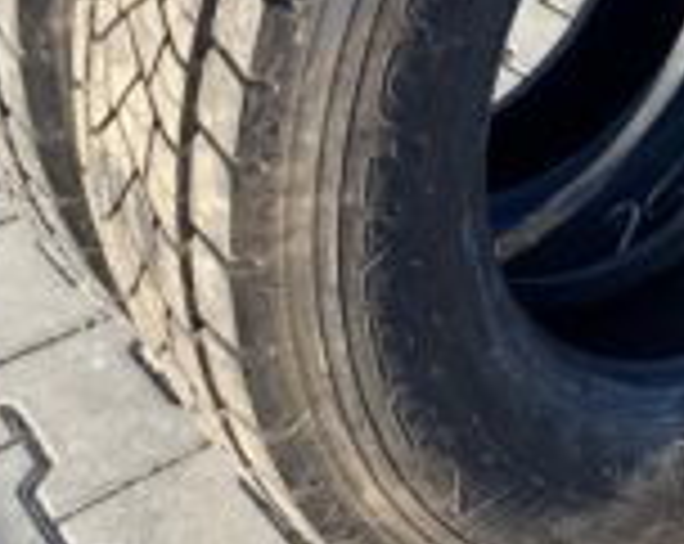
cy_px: 20
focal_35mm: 72
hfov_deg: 26.0
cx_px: 540
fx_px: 1455
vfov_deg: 20.6
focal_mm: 4.25
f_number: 1.8
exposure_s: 1/616
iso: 32
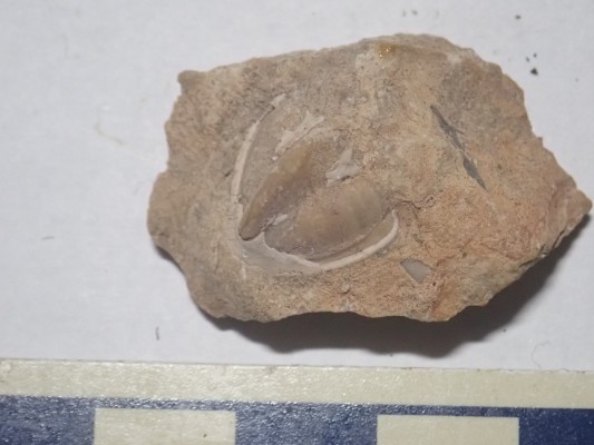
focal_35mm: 100
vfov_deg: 14.8
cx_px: 297
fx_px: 1716
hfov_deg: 19.6
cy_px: 222
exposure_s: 1/100
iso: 1600
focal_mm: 18
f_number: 4.9
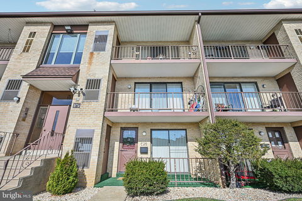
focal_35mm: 16
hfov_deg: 96.7
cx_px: 151
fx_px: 134
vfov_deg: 73.7
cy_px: 100
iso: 400
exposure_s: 1/640
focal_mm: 16
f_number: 8
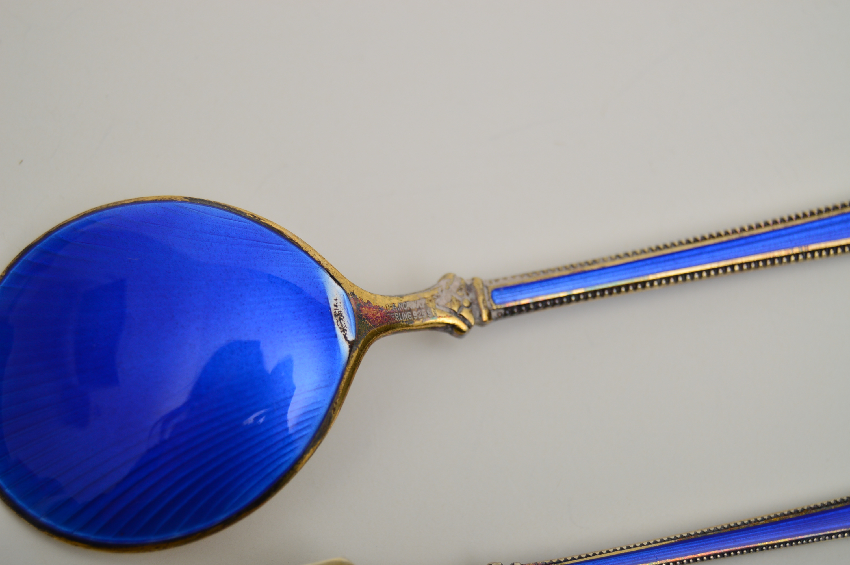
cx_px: 425
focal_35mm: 82
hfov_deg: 24.6
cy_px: 282
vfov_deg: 16.5
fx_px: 1946
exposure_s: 1/160
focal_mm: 55
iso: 100
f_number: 5.6
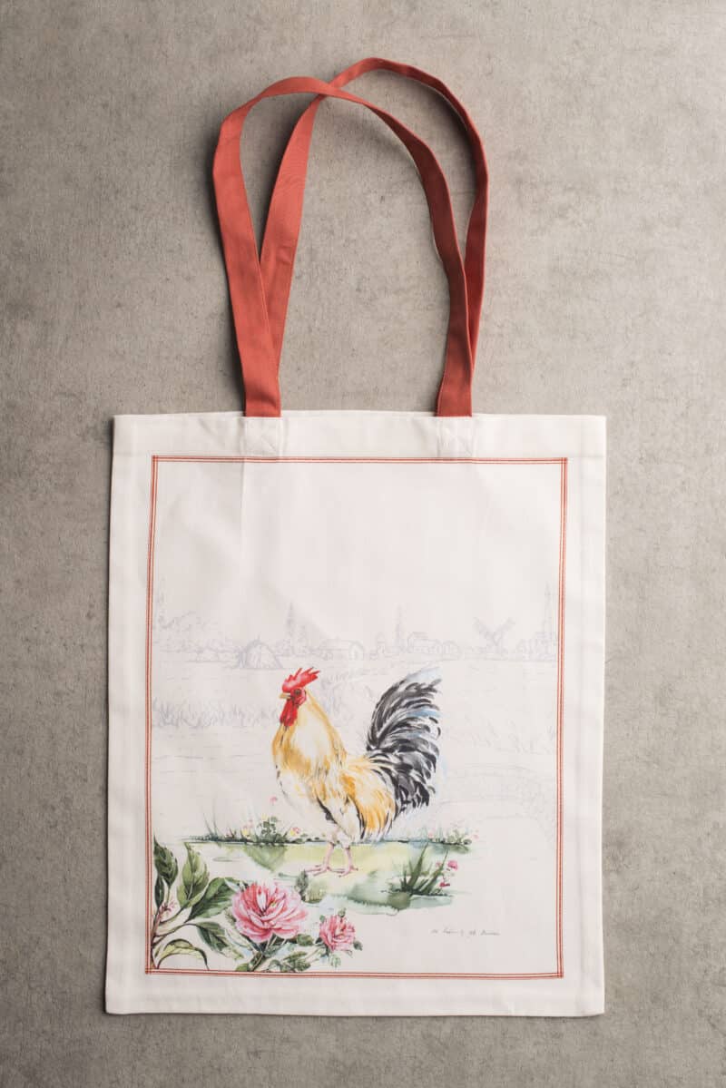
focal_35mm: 50
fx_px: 1512
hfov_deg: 27.0
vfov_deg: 39.6
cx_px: 363
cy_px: 544
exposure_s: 1/160
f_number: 8
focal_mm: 50
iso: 100
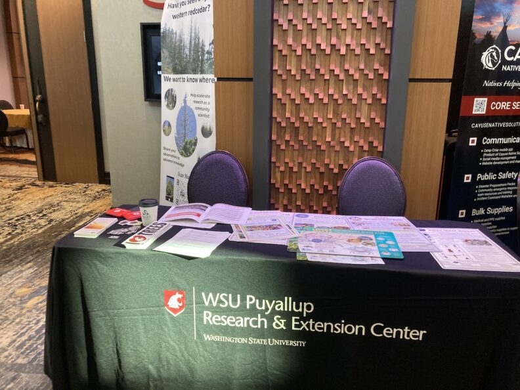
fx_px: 421
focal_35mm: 28
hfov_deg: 63.4
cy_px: 195
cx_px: 260
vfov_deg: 49.7
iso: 250
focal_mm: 3.99
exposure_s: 1/60
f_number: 1.8
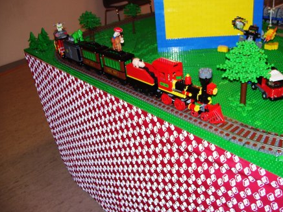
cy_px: 104
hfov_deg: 50.1
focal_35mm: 37
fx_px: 302
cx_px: 145
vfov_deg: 38.7
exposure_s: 1/60
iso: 80
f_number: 2.7
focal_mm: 6
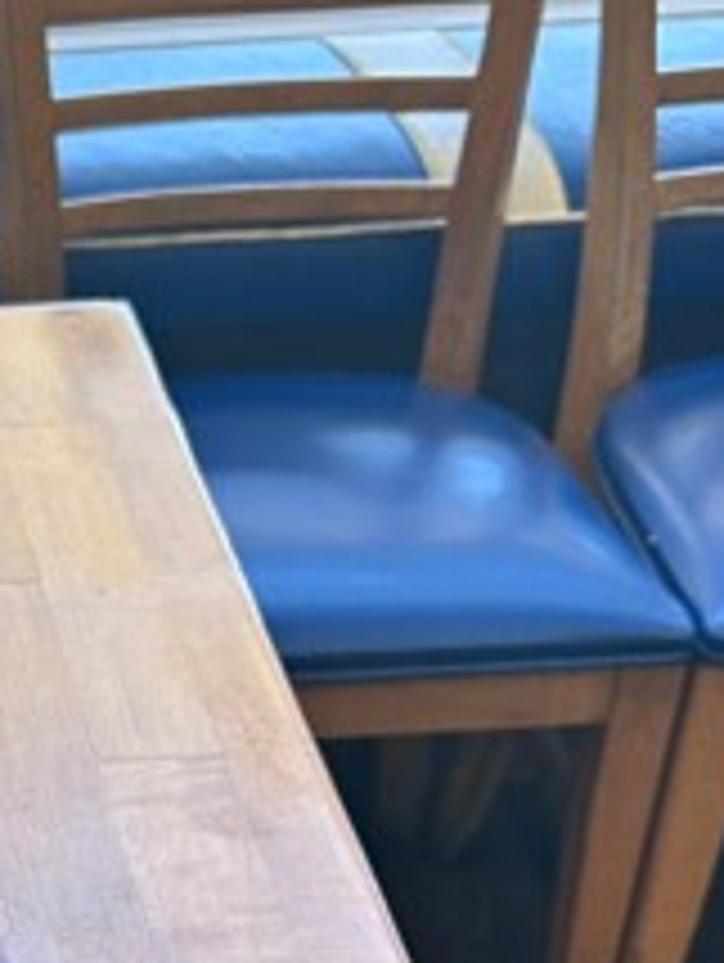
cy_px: 1105
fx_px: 2533
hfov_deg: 14.7
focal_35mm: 91
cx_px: -472
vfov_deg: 20.4
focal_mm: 6.86
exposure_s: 1/120
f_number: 1.78
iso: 100
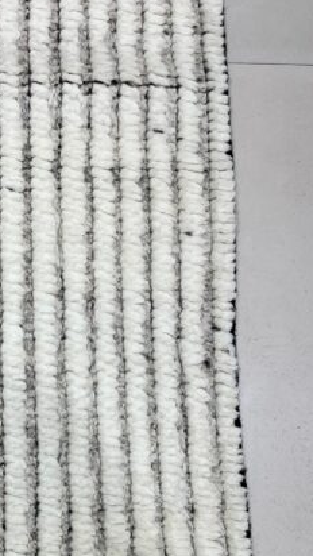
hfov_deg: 20.3
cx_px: -77
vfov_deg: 35.9
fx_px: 811
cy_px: 484
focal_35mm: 55
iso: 50
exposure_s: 1/168
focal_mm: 5.1
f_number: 1.6
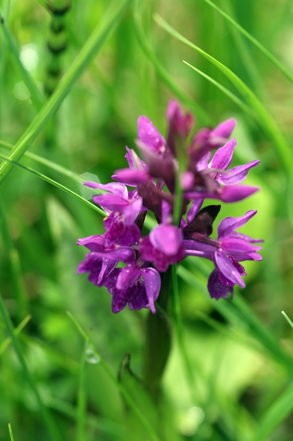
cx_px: 146
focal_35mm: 158
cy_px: 220
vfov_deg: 13.1
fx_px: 1926
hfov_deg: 8.7
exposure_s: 1/200
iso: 100
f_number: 4
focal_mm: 105
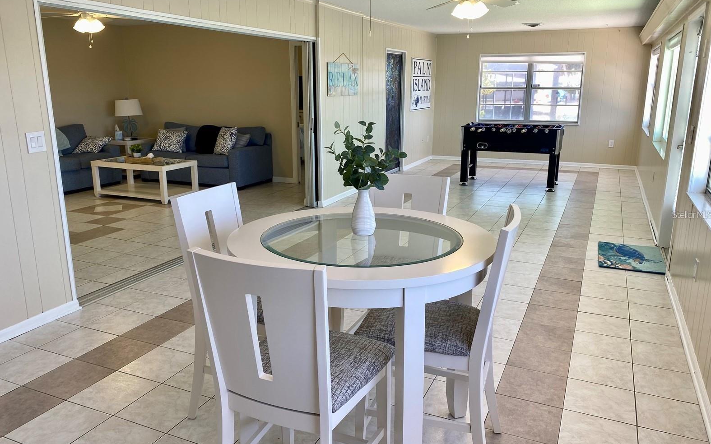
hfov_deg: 66.5
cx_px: 353
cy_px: 214
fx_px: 542
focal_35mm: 28
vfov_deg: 44.5
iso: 32
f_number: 1.8
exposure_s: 1/120
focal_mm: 4.25
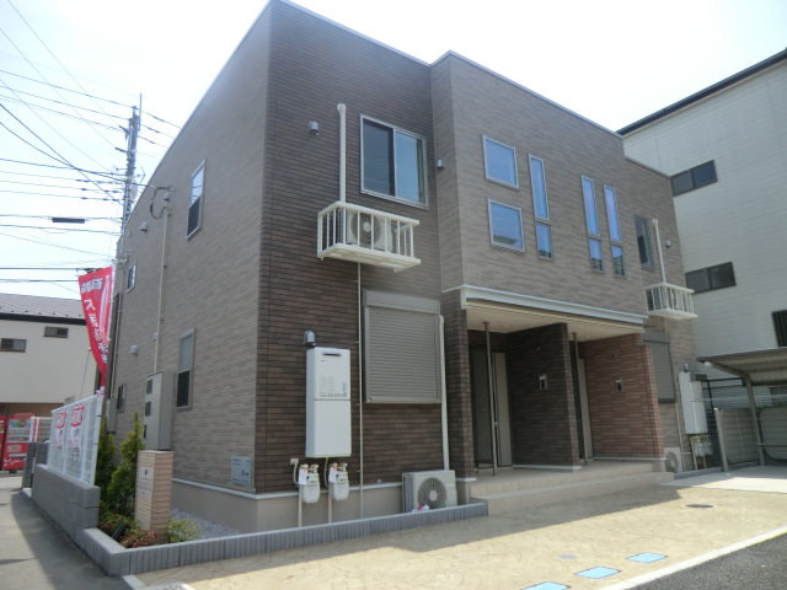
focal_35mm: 24
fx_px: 546
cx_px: 394
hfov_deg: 71.6
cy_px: 295
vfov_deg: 56.8
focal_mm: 4.3
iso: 80
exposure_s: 1/640
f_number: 3.2
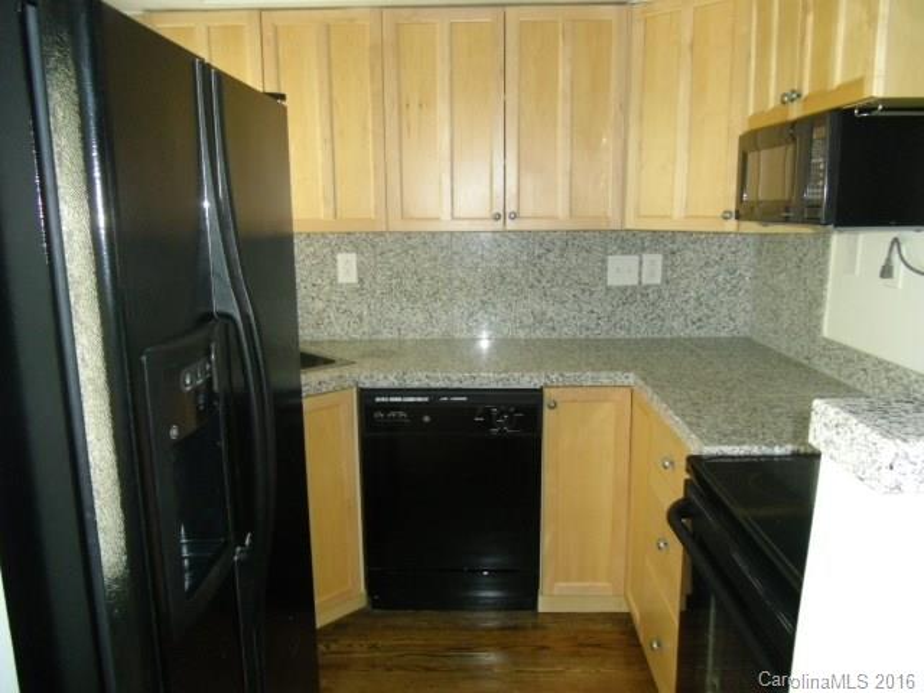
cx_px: 462
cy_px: 346
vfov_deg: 51.4
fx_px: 721
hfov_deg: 65.3
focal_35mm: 27
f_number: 3.2
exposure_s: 1/60
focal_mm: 4.9
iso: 400
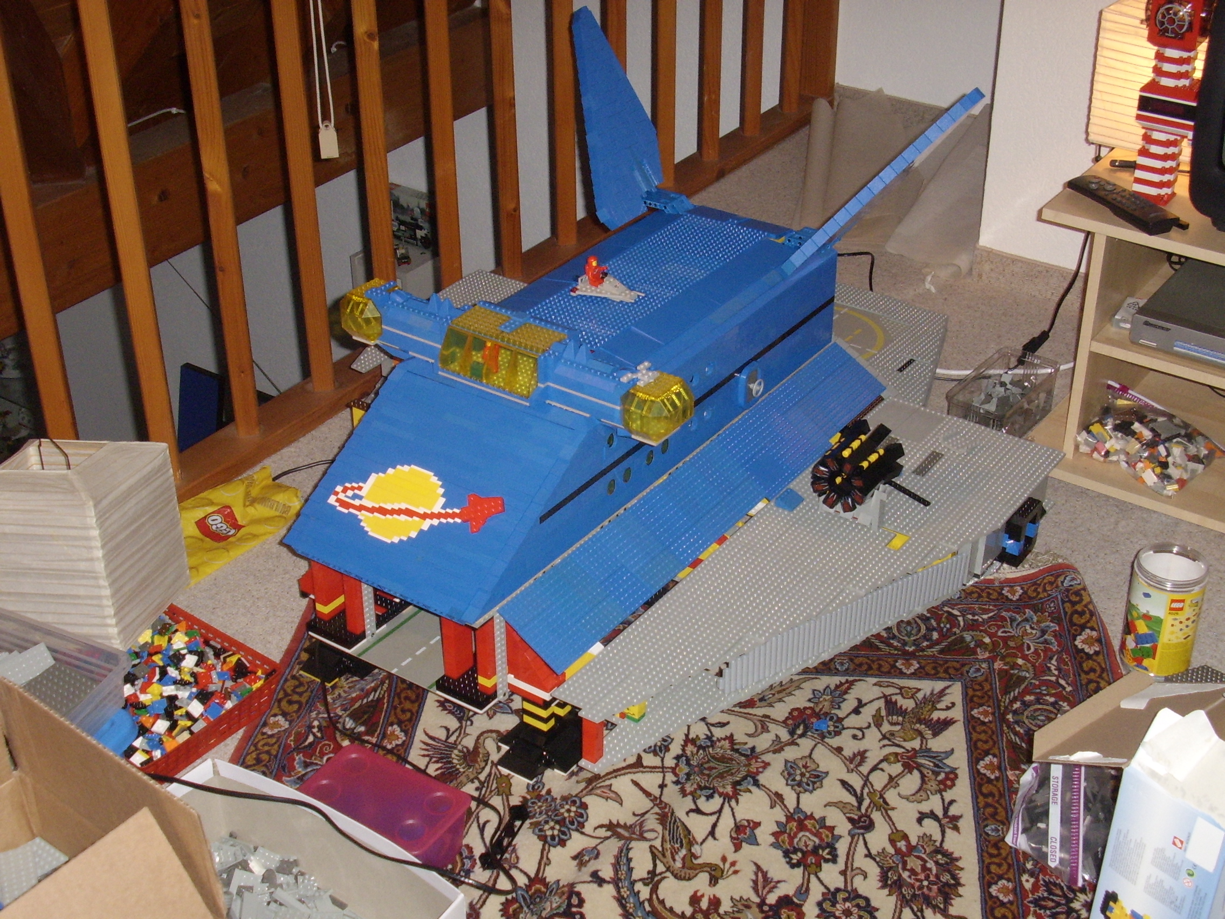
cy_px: 460
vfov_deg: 38.7
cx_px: 612
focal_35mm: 37
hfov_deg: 50.1
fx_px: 1309
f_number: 3.2
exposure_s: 1/60
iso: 200
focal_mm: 7.2
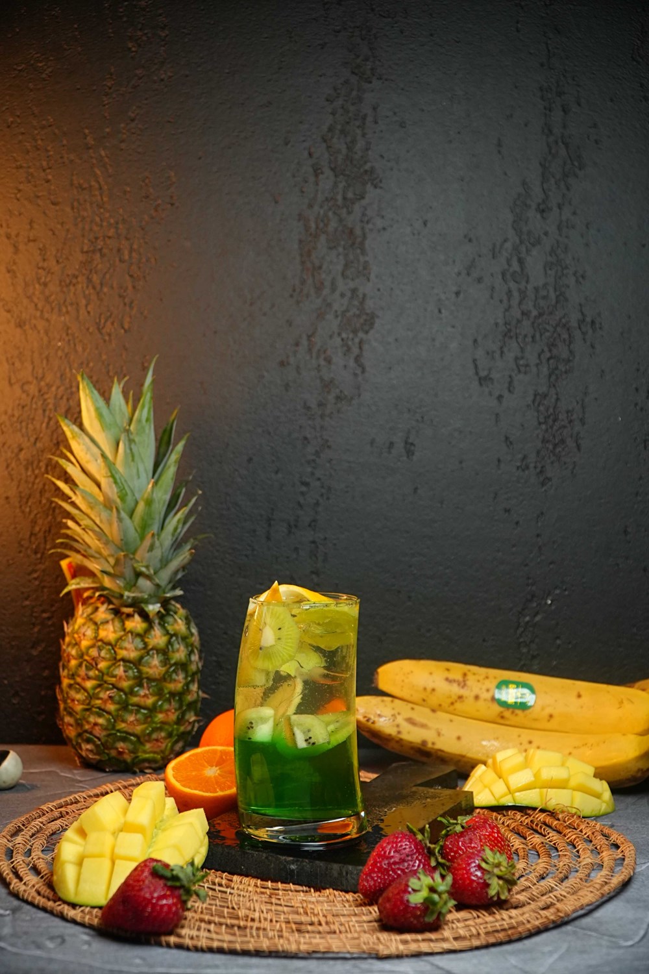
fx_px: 1244
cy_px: 487
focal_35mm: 46
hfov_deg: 29.2
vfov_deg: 42.7
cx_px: 324
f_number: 4.5
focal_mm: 31
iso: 1250
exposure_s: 1/160
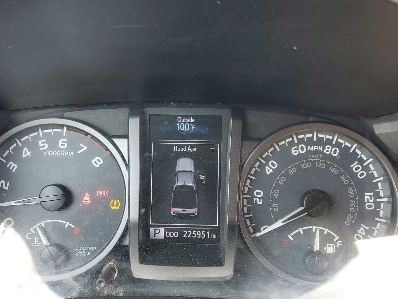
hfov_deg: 52.5
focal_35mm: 35
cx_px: 172
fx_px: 402
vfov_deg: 40.6
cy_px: 168
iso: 63
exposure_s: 1/60.2
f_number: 1.5
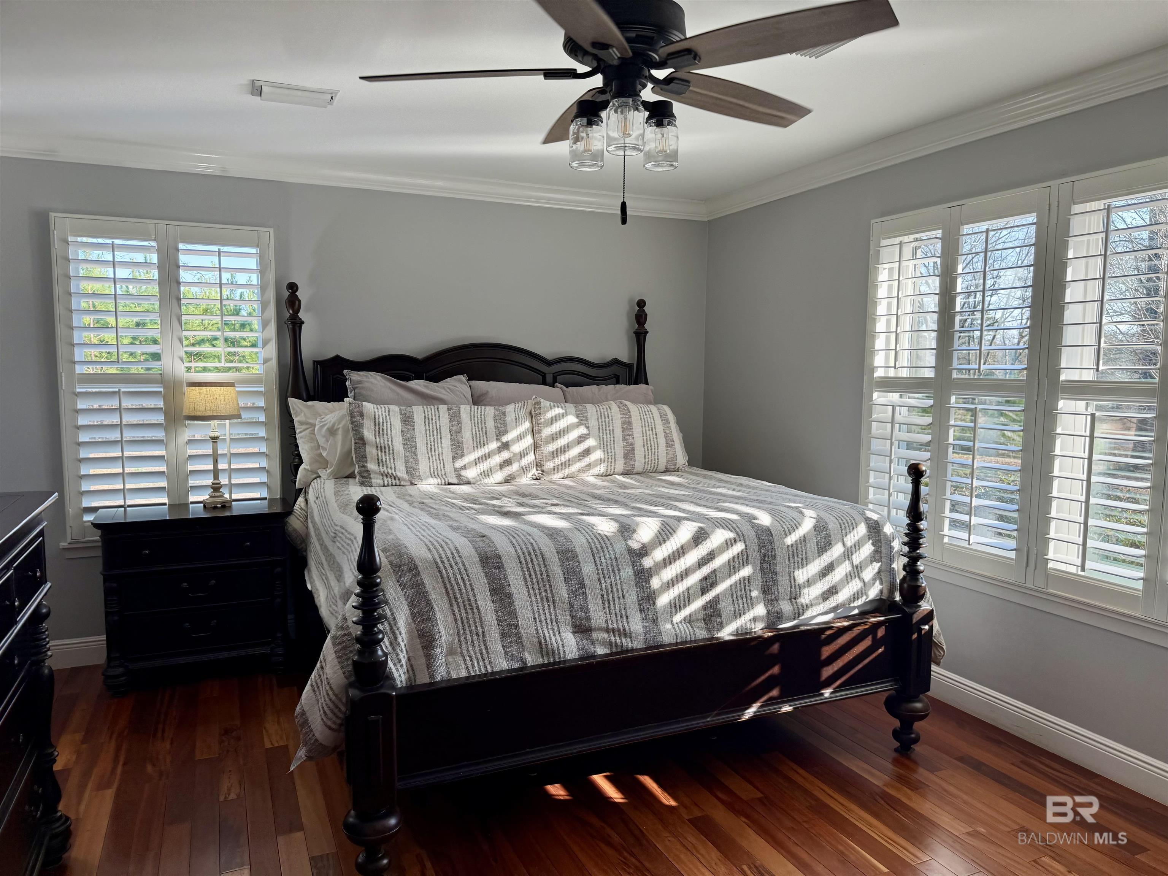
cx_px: 584
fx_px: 810
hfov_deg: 71.6
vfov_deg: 56.8
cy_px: 438
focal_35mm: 24
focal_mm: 6.76
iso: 80
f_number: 1.78
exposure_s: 1/173
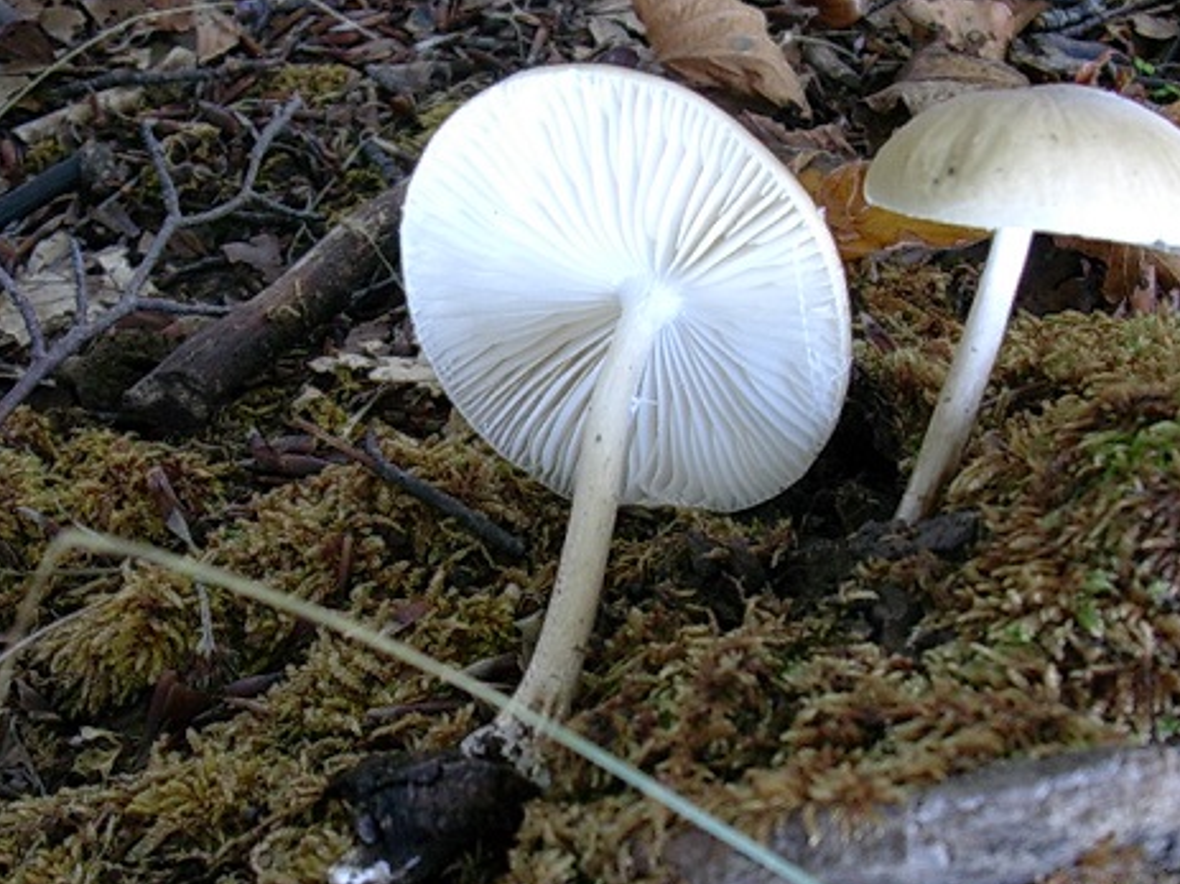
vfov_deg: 21.6
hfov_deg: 28.5
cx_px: 703
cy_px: 447
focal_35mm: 68
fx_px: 2317
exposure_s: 1/14.6
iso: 70
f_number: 2.9
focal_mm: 6.7
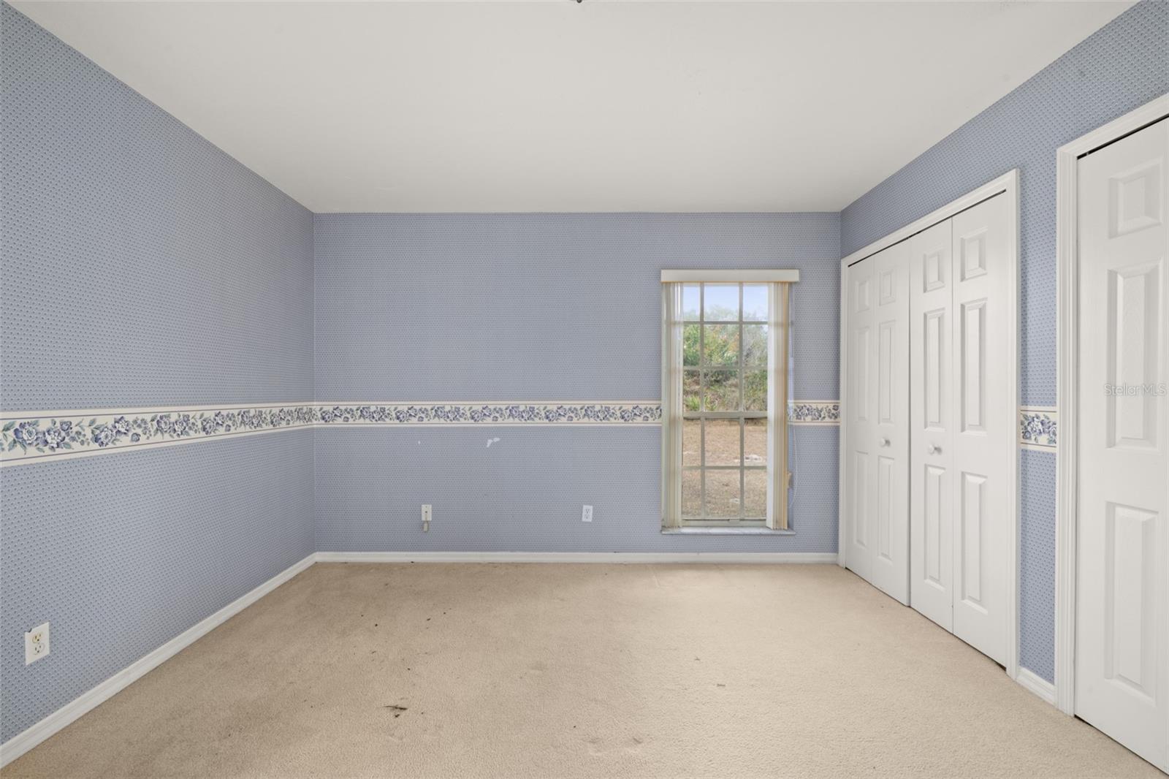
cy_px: 390
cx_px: 584
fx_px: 454
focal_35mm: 14
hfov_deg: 104.3
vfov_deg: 81.2
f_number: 11
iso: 400
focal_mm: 14
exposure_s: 1/6
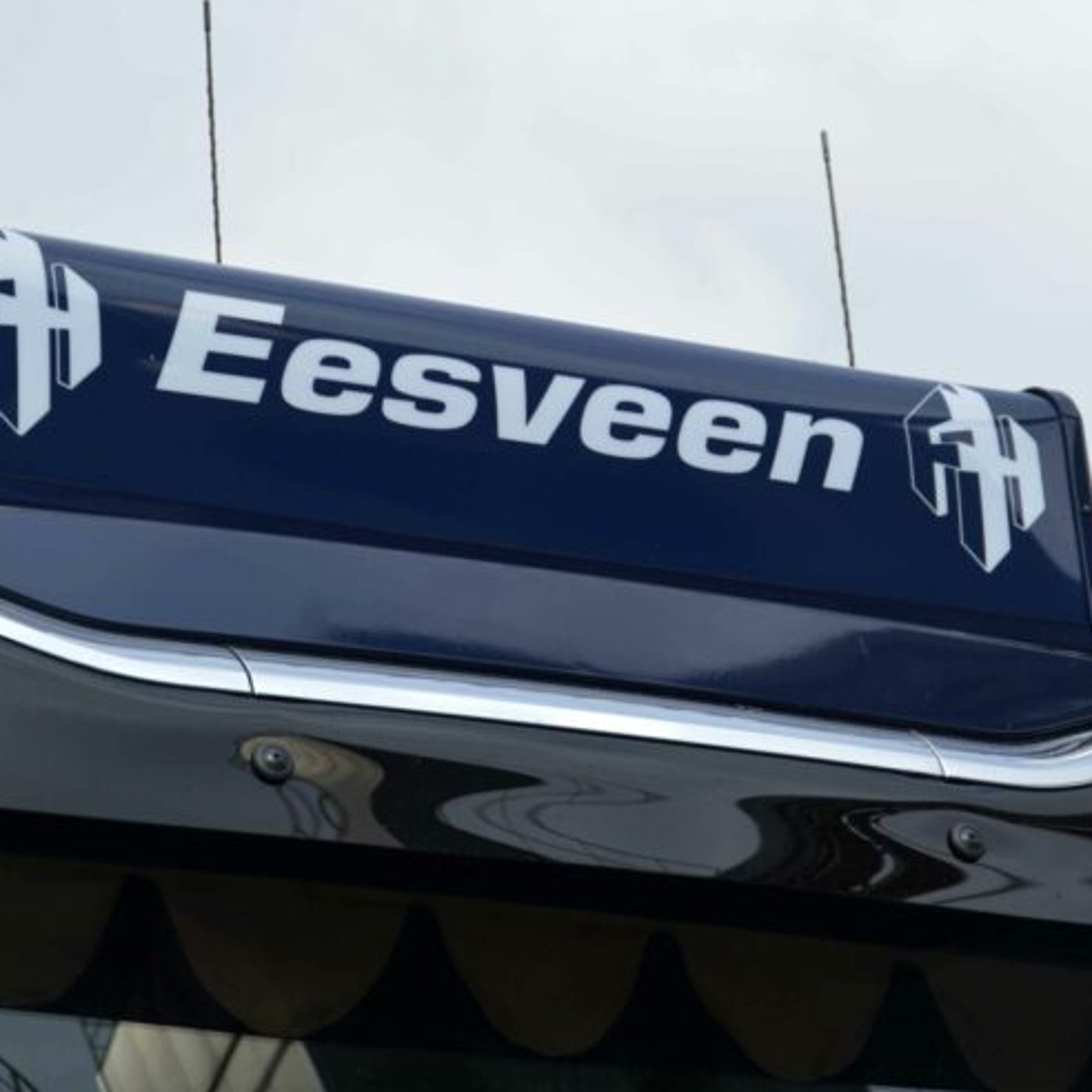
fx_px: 4925
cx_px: 428
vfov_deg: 12.6
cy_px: 362
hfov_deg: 12.6
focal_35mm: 138
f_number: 7.1
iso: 320
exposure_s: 1/800
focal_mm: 78
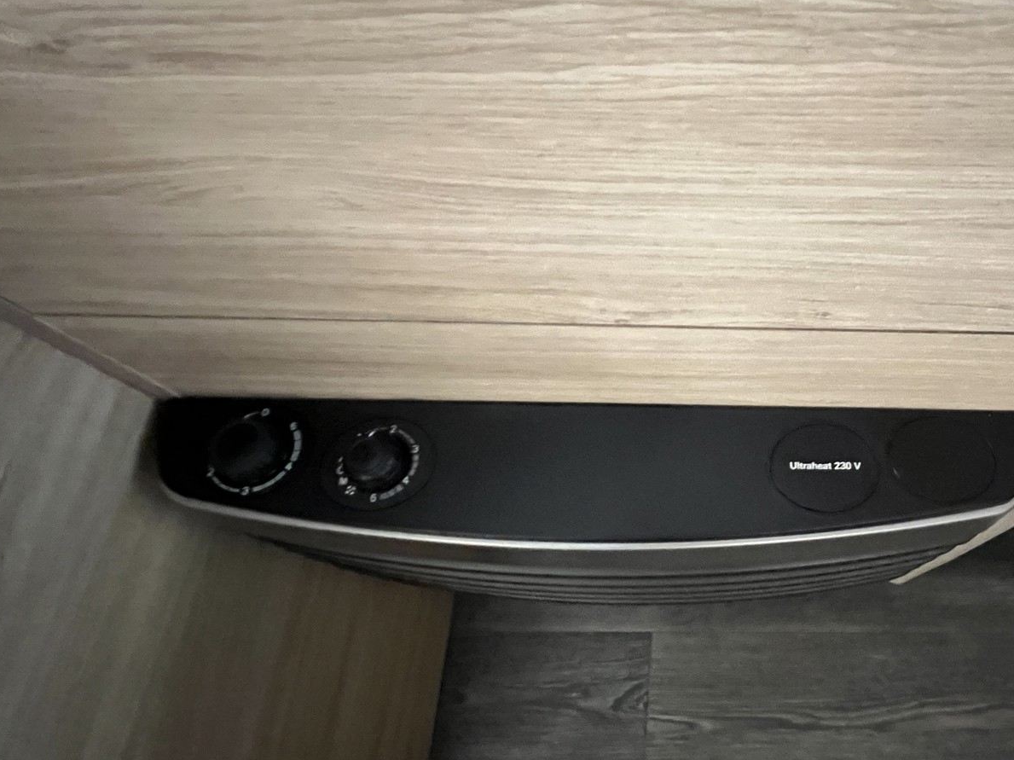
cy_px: 392
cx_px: 727
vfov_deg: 63.4
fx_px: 615
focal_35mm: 21
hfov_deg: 74.8
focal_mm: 1.57
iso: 1000
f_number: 1.8
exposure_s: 1/41
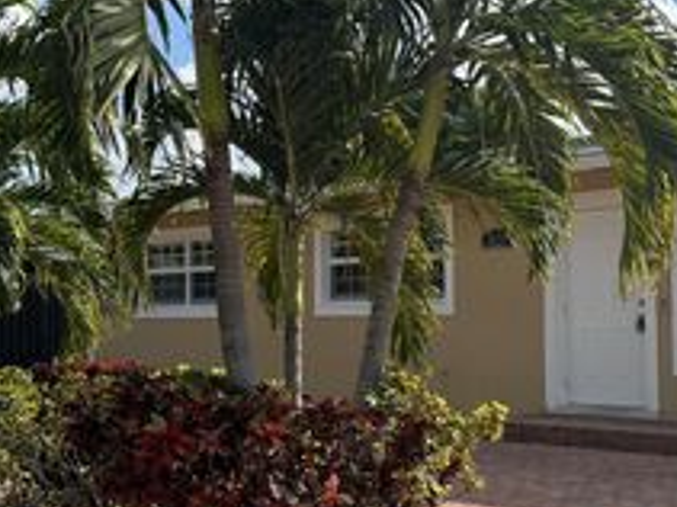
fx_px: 1114
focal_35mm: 57
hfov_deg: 33.8
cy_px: 284
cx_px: 379
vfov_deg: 25.6
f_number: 1.78
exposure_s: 1/5714
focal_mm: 6.76
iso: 100
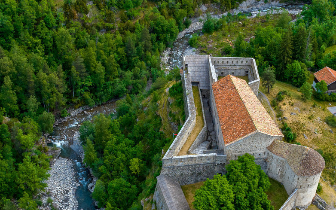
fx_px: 476
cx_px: 160
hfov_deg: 38.9
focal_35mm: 52
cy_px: 138
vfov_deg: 24.8
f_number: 5.6
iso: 200
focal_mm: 12.3
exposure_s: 1/320
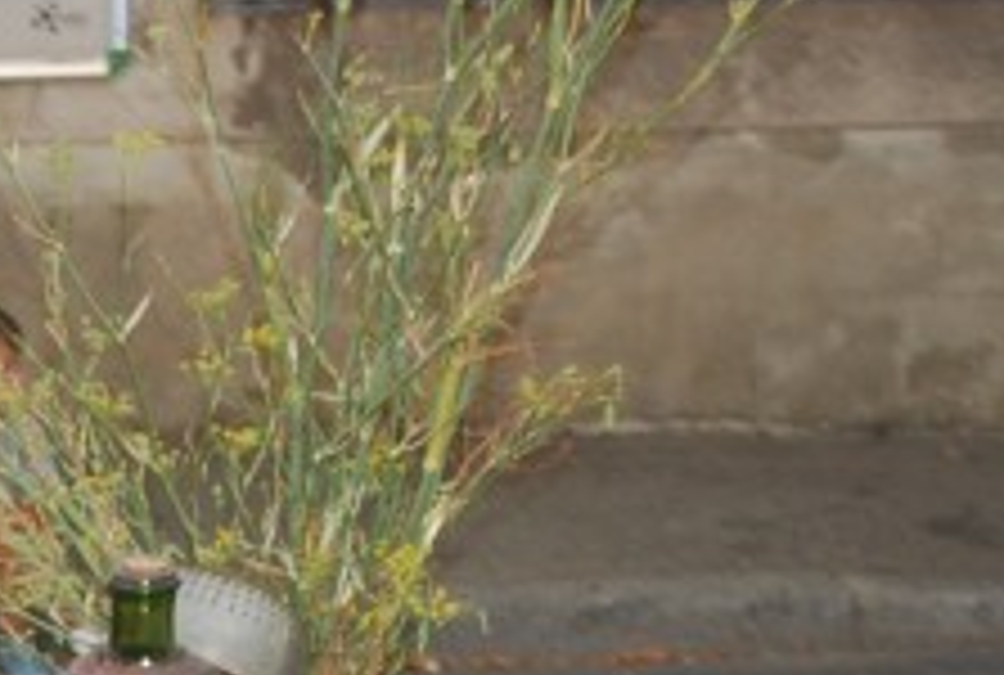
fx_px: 3915
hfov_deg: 14.2
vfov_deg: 9.6
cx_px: -144
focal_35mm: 140
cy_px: 1033
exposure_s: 1/60
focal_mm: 26
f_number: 4.5
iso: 250
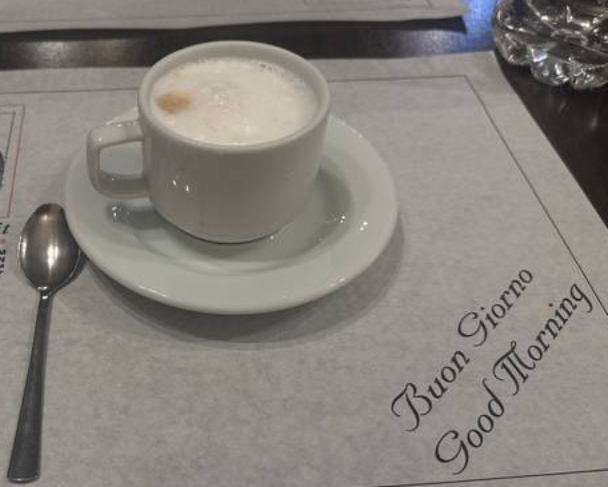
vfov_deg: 40.0
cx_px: 187
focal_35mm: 37
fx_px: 666
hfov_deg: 48.0
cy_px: 284
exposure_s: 1/50
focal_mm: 6.86
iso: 125
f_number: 1.78
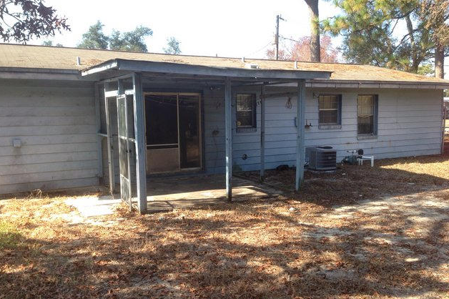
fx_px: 436
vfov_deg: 37.8
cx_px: 222
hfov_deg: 54.5
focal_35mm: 35
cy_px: 160
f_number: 2.4
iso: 50
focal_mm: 4.12
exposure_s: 1/299
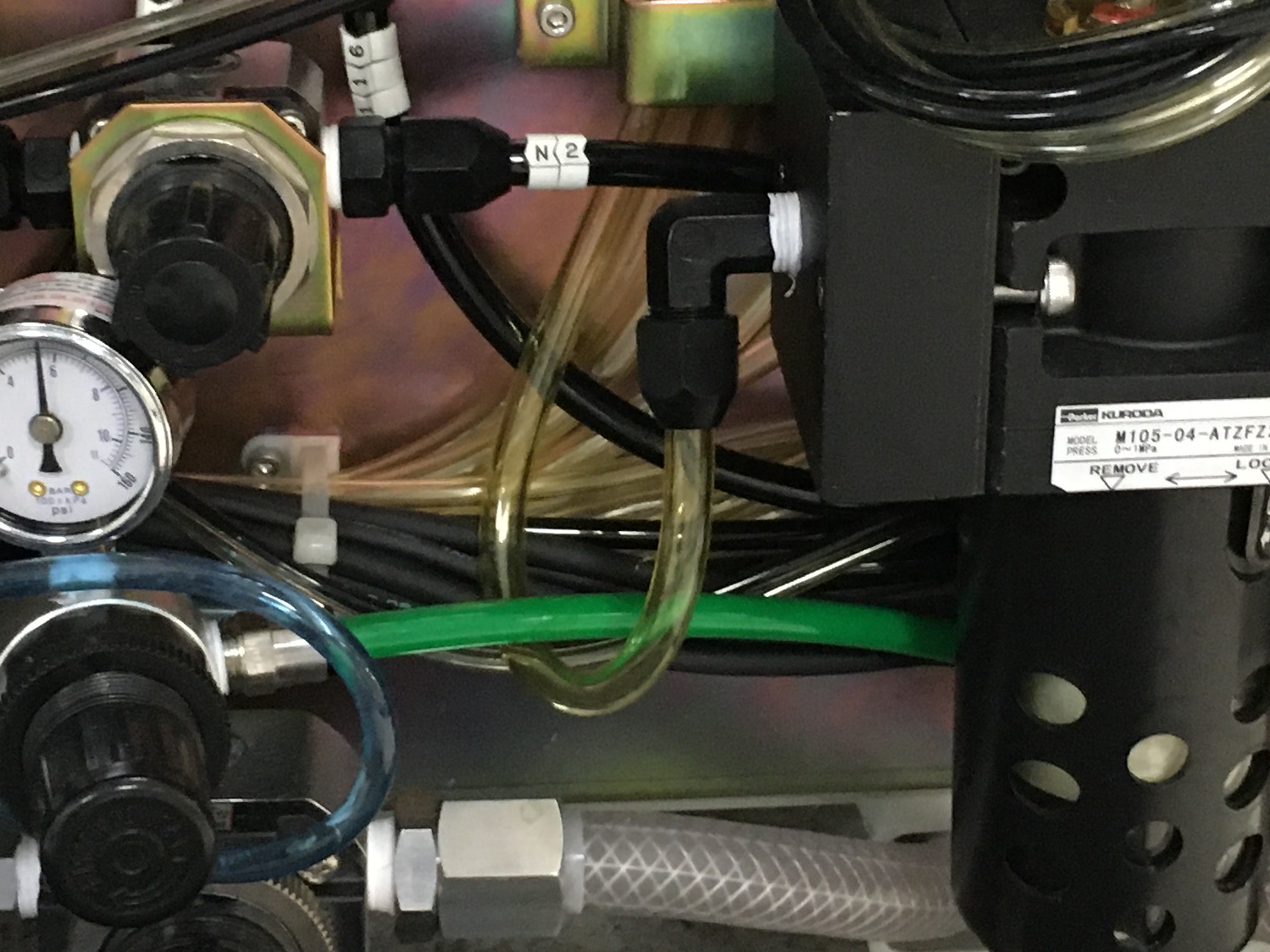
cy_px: 390
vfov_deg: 18.9
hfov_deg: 25.0
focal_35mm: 78
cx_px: 674
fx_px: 2861
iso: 250
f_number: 2.2
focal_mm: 4.15
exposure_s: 1/15
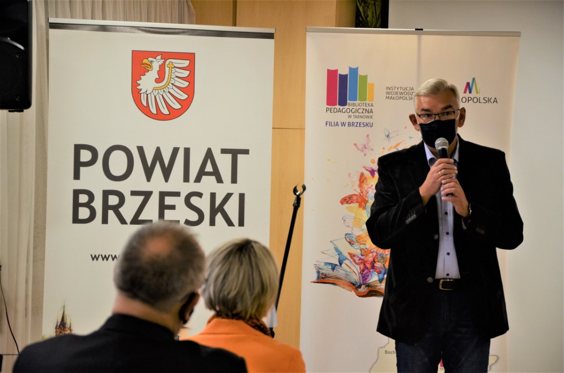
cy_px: 186
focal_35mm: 135
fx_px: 2110
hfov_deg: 15.2
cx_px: 282
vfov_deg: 10.1
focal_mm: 90
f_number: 5.6
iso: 800
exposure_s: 1/40
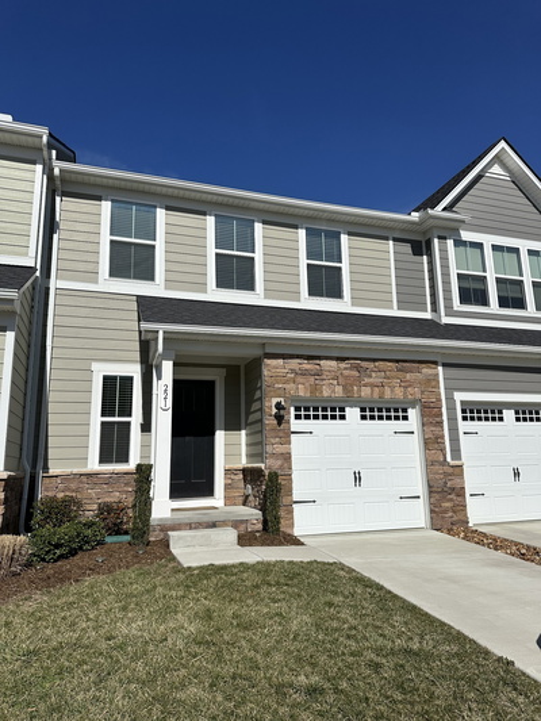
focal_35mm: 24
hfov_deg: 56.8
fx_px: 500
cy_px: 360
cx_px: 270
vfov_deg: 71.6
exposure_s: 1/12048
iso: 80
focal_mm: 6.86
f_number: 1.78
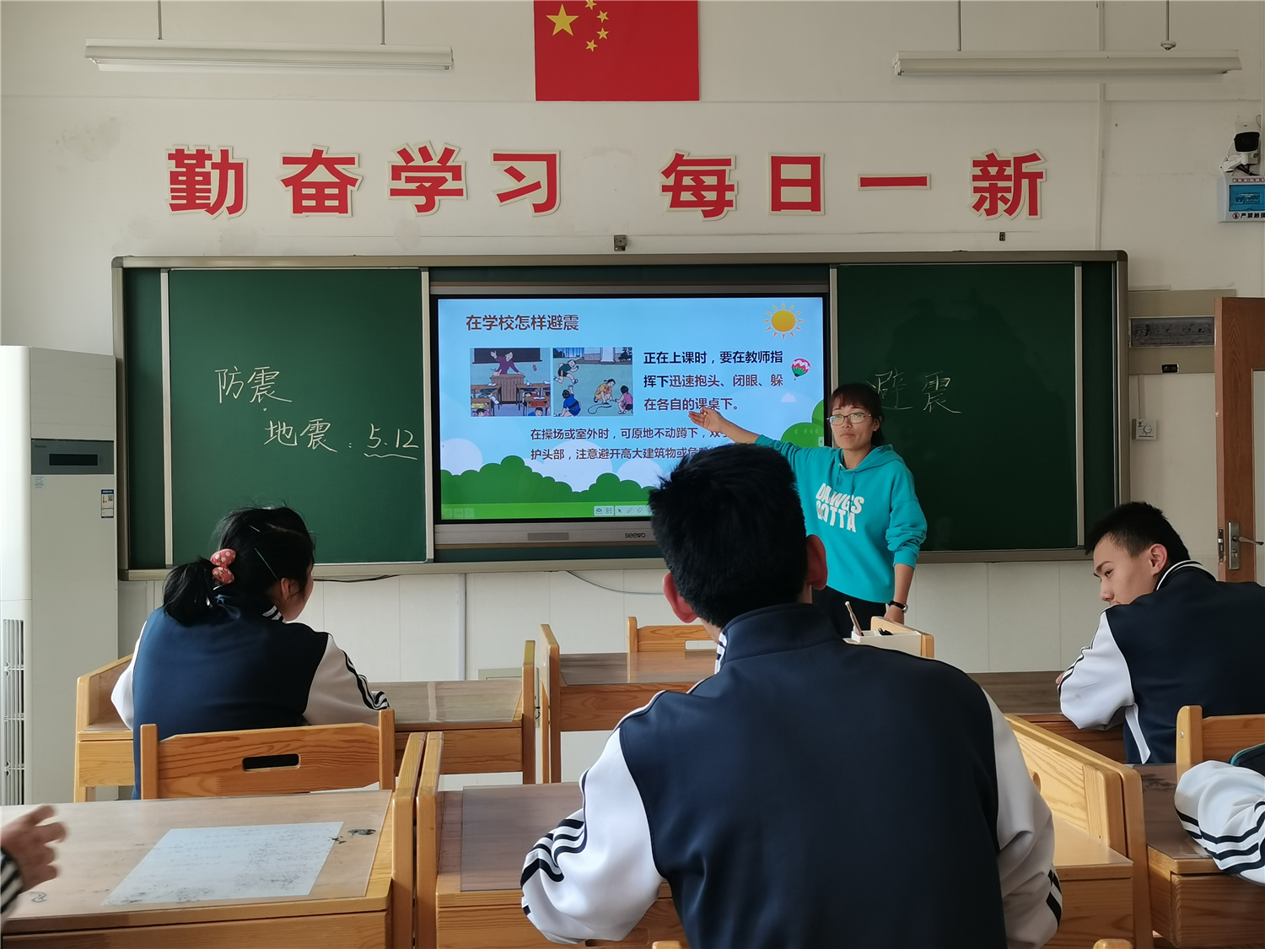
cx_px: 632
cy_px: 474
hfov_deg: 49.0
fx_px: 1389
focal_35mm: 38
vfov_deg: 37.7
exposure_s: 1/100
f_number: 1.8
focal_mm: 5.58
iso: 64
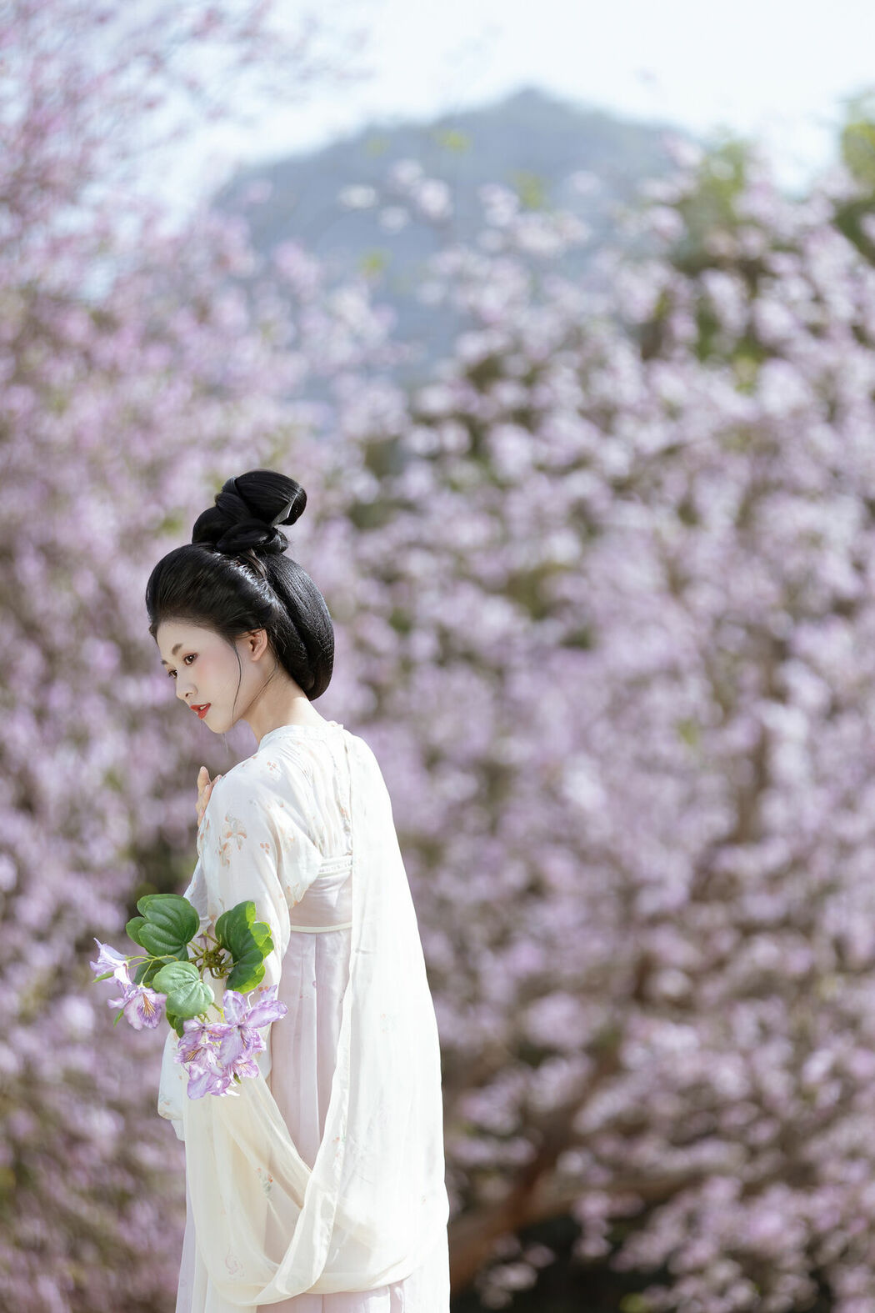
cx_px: 438
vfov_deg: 13.2
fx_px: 5651
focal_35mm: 155
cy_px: 656
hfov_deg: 8.9
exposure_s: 1/800
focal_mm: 155
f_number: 2.8
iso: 100
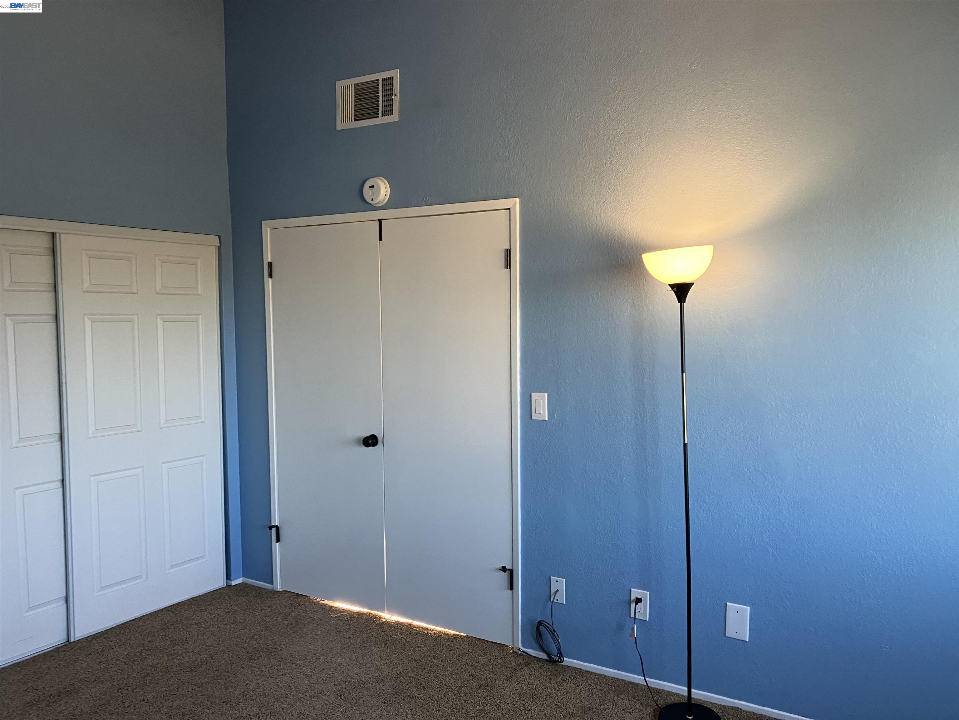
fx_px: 776
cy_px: 360
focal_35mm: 28
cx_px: 480
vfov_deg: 49.7
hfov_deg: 63.4
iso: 80
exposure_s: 1/76
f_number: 1.8
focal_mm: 3.99
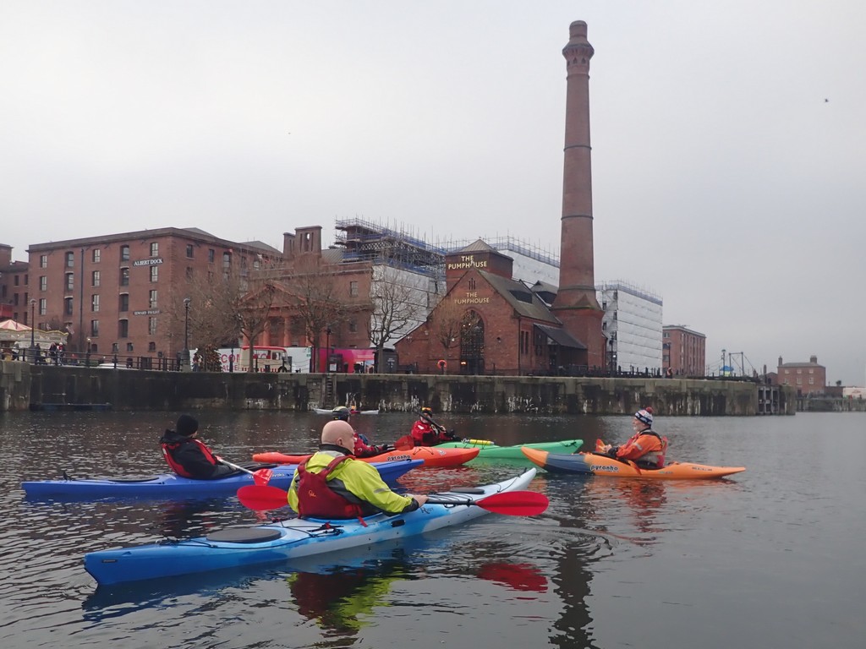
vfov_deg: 54.9
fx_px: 625
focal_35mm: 25
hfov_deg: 69.4
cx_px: 433
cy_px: 324
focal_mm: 4.5
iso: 100
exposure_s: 1/400
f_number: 2
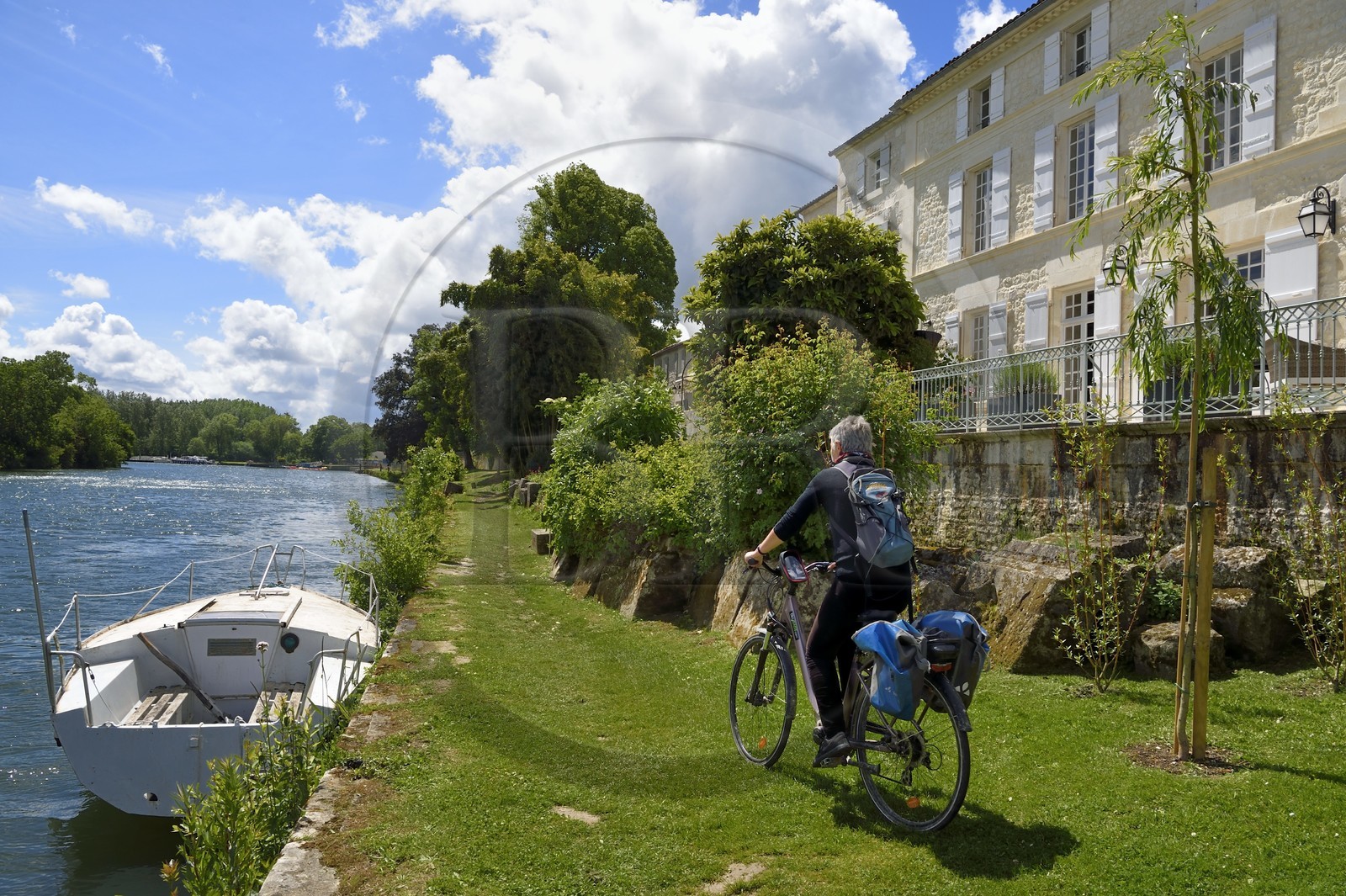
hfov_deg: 65.5
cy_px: 448
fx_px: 1046
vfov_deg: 46.4
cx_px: 673
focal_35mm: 28
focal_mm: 28
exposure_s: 1/320
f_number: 11
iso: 200
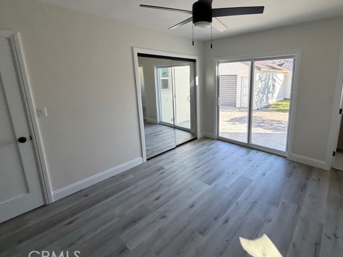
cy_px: 110
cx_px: 206
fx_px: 168
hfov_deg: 89.9
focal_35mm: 17
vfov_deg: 74.3
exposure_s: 1/121
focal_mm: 2.22
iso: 100
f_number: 2.2
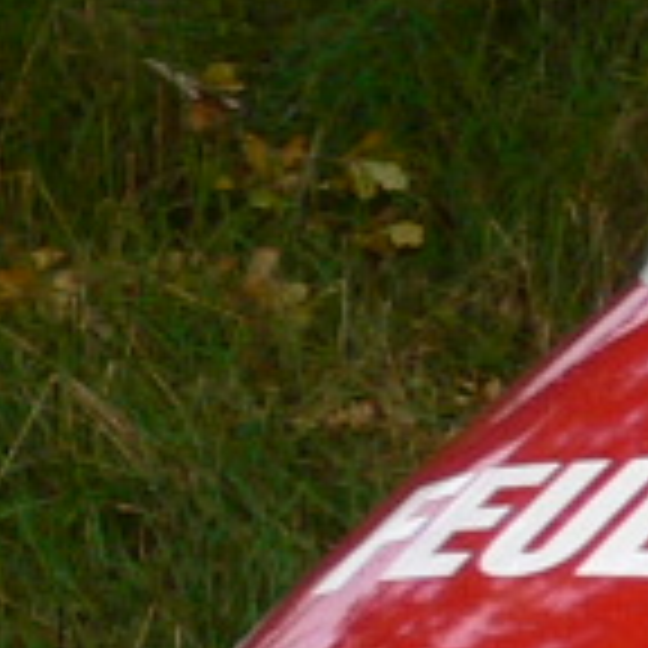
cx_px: 2660
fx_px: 8514
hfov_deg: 4.1
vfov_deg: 4.4
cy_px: 261
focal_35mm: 402
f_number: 3.4
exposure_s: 1/125
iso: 80
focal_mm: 8.5
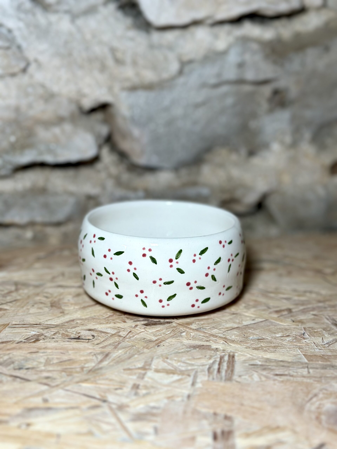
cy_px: 224
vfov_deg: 39.7
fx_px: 623
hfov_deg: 30.3
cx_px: 168
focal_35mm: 48
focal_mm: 6.86
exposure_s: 1/121
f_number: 1.78
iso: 80
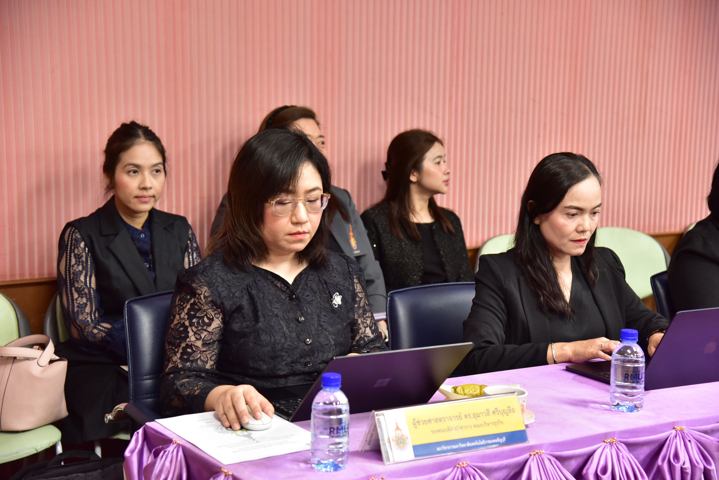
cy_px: 240
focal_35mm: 65
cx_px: 360
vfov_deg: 20.9
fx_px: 1298
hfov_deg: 31.0
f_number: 5
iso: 2500
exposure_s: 1/100
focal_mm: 65
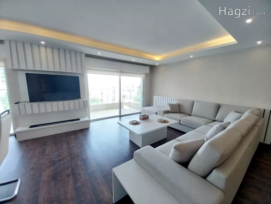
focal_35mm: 13
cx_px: 136
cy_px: 102
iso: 100
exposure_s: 1/50
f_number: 2.2
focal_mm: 1.3
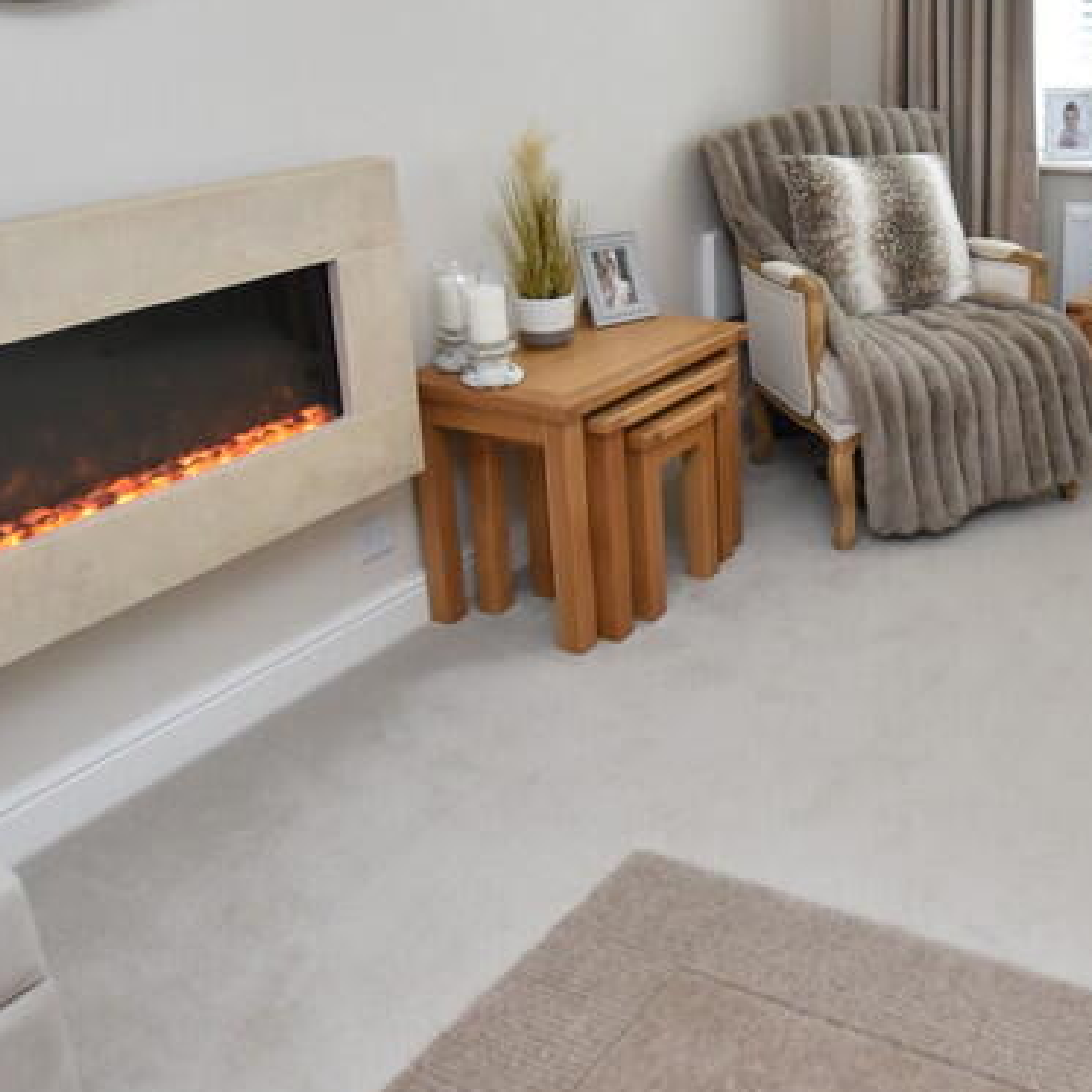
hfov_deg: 44.5
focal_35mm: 35
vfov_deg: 46.2
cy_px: 332
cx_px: 902
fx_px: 1249
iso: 800
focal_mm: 10
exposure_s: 1/200
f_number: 3.5
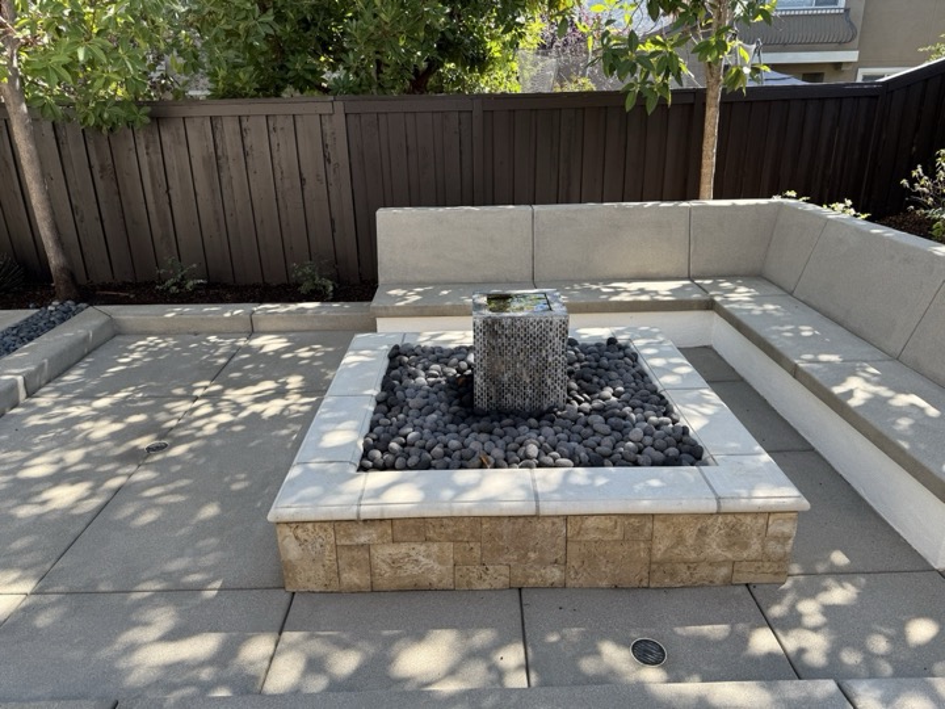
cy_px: 354
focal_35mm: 24
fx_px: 655
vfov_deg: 56.8
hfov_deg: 71.6
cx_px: 472
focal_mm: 6.76
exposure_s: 1/831
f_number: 1.78
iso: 80
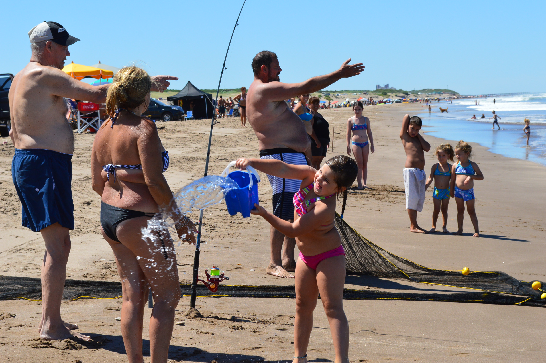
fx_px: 1250
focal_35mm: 82
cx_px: 273
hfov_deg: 24.6
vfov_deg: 16.5
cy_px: 182
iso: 400
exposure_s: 1/400
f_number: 11
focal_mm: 55
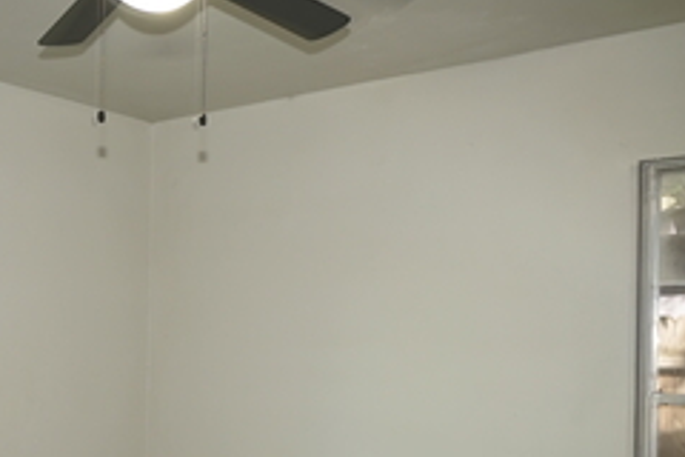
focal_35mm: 48
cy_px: 336
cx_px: 140
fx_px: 913
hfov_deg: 39.5
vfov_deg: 27.7
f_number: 4
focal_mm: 12
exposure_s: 1/60
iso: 160
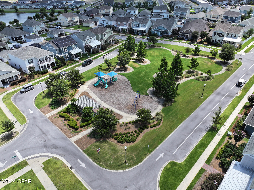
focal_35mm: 24
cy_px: 95
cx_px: 127
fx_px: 176
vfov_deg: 56.8
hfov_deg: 71.6
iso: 100
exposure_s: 1/1250
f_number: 2.8
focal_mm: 12.29
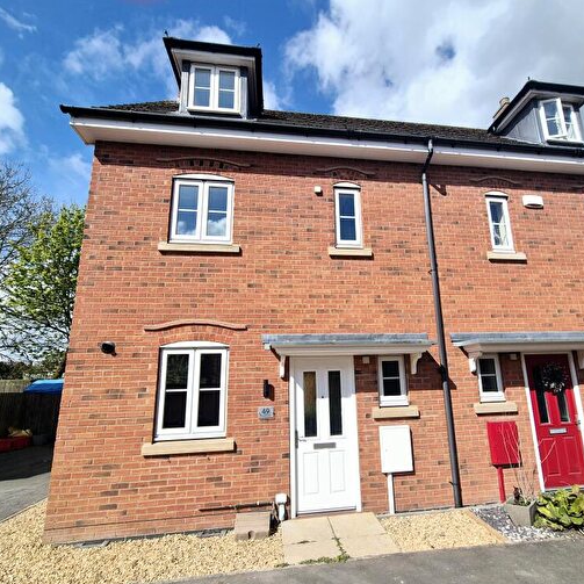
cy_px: 304
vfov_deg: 87.4
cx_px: 327
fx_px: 305
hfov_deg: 87.0
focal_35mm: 16
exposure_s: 1/5000
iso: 50
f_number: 2.2
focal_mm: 2.2
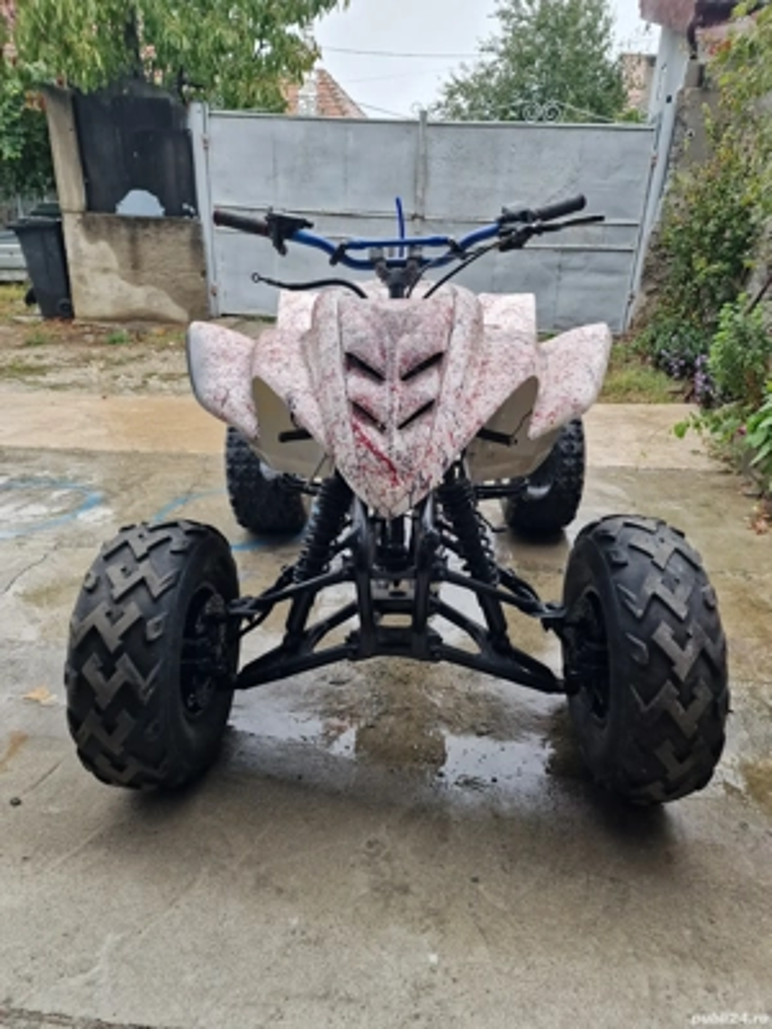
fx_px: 684
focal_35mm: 23
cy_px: 514
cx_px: 386
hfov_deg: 58.9
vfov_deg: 73.9
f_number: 1.8
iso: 80
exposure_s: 1/180
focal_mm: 6.4
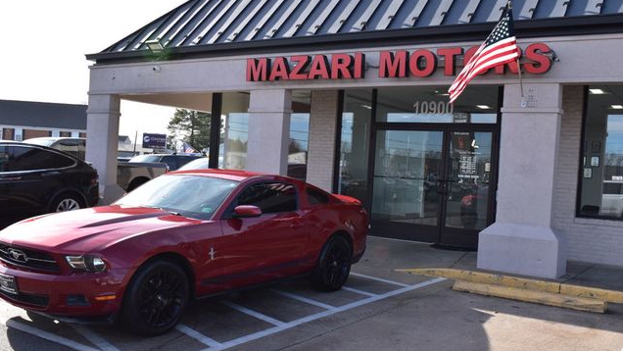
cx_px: 311
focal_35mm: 40
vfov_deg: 30.1
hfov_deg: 51.0
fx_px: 653
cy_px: 185
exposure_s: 1/400
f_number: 11
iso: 400
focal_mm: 25
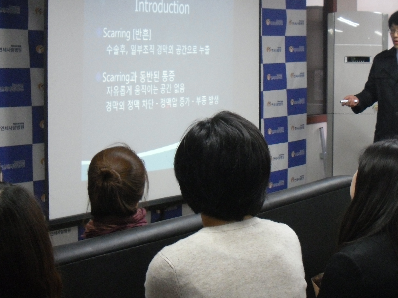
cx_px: 280
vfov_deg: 25.5
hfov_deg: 33.3
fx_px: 655
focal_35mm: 57
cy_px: 100
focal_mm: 6.3
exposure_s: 1/45
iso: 400
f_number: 3
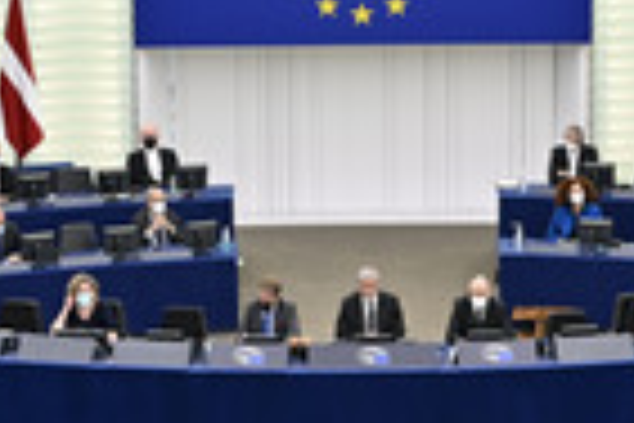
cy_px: 486
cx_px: 375
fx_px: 3945
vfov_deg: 6.1
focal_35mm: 224
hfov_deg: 9.2
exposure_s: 1/320
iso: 1000
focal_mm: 70
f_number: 2.8
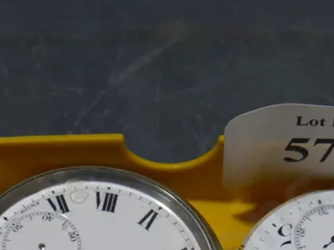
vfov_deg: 8.8
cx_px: 129
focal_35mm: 167
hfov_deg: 11.8
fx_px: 1611
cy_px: 329
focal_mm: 31
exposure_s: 1/80
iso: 200
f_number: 5.4
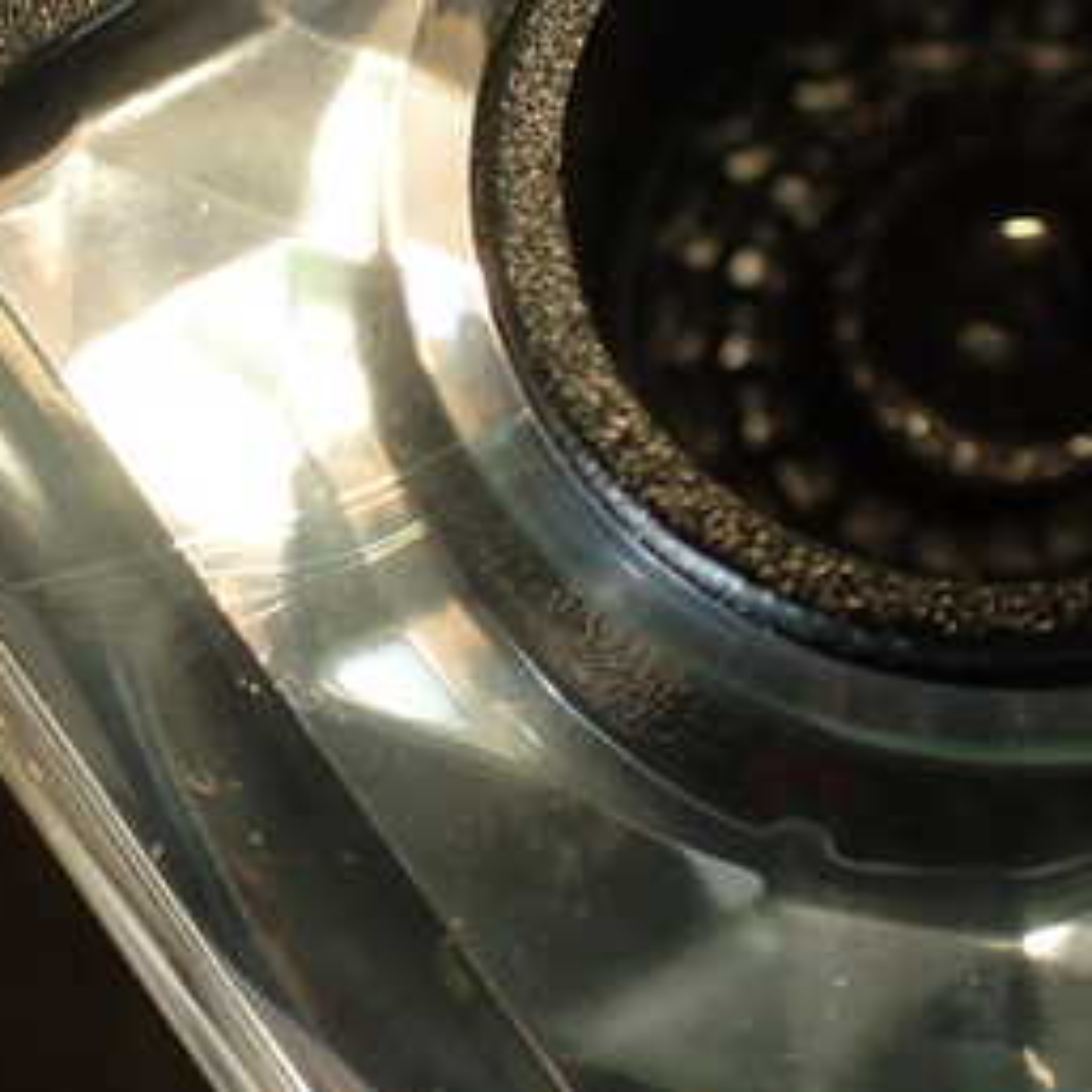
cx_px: 293
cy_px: 446
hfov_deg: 25.8
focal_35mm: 66
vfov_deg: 26.1
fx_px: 2356
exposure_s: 1/40
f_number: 2.4
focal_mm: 5.79
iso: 200
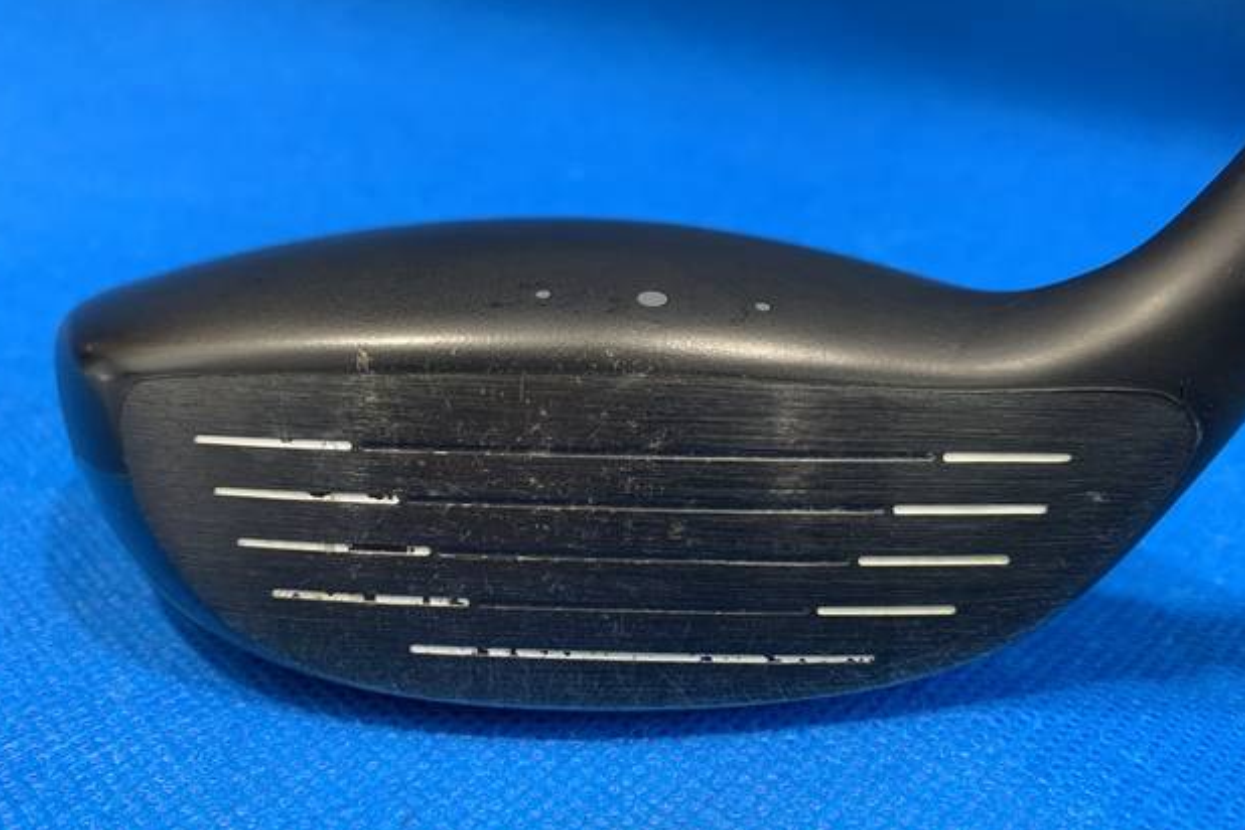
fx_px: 968
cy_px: 407
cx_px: 616
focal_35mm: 28
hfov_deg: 65.5
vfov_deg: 46.4
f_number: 1.8
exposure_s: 1/60
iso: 320
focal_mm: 4.25
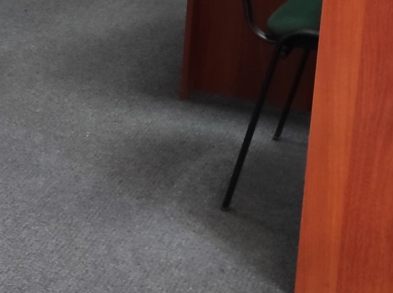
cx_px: -84
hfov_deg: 17.1
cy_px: -79
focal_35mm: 110
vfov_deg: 13.0
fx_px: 1247
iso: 272
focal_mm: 5.43
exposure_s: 1/33
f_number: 1.89
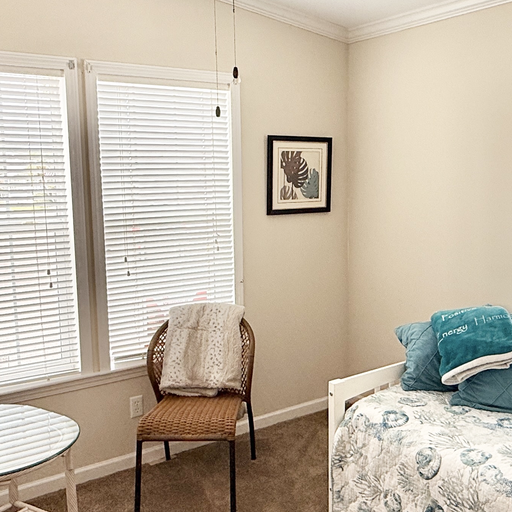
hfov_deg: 44.6
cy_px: 243
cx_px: 313
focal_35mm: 37
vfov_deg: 44.9
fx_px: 619
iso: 50
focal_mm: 2.22
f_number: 2.2
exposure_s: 1/192
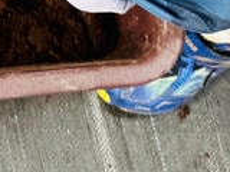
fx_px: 1196
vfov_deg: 7.1
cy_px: -386
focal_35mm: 180
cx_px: -242
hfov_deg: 10.1
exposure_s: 1/121
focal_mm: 6.86
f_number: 1.78
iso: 100
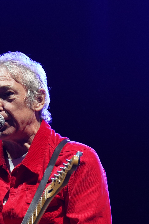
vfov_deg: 7.2
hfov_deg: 4.8
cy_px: 165
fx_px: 1769
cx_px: 20
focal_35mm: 285
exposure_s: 1/160
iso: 2500
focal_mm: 105
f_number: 4
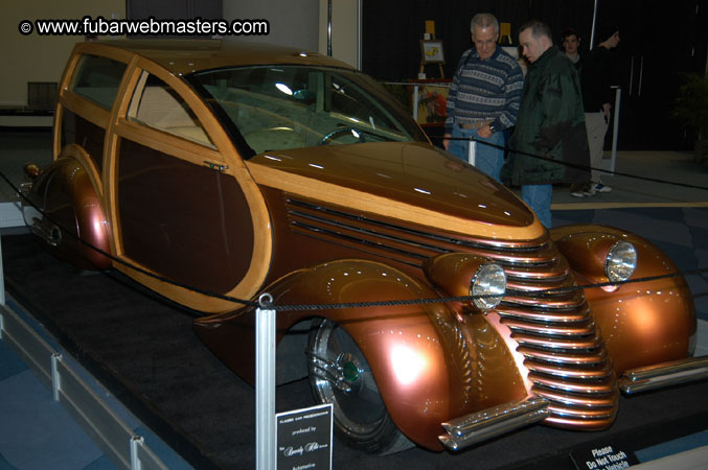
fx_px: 943
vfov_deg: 28.0
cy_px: 235
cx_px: 354
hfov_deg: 41.1
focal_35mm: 48
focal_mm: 32
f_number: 5
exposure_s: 1/60
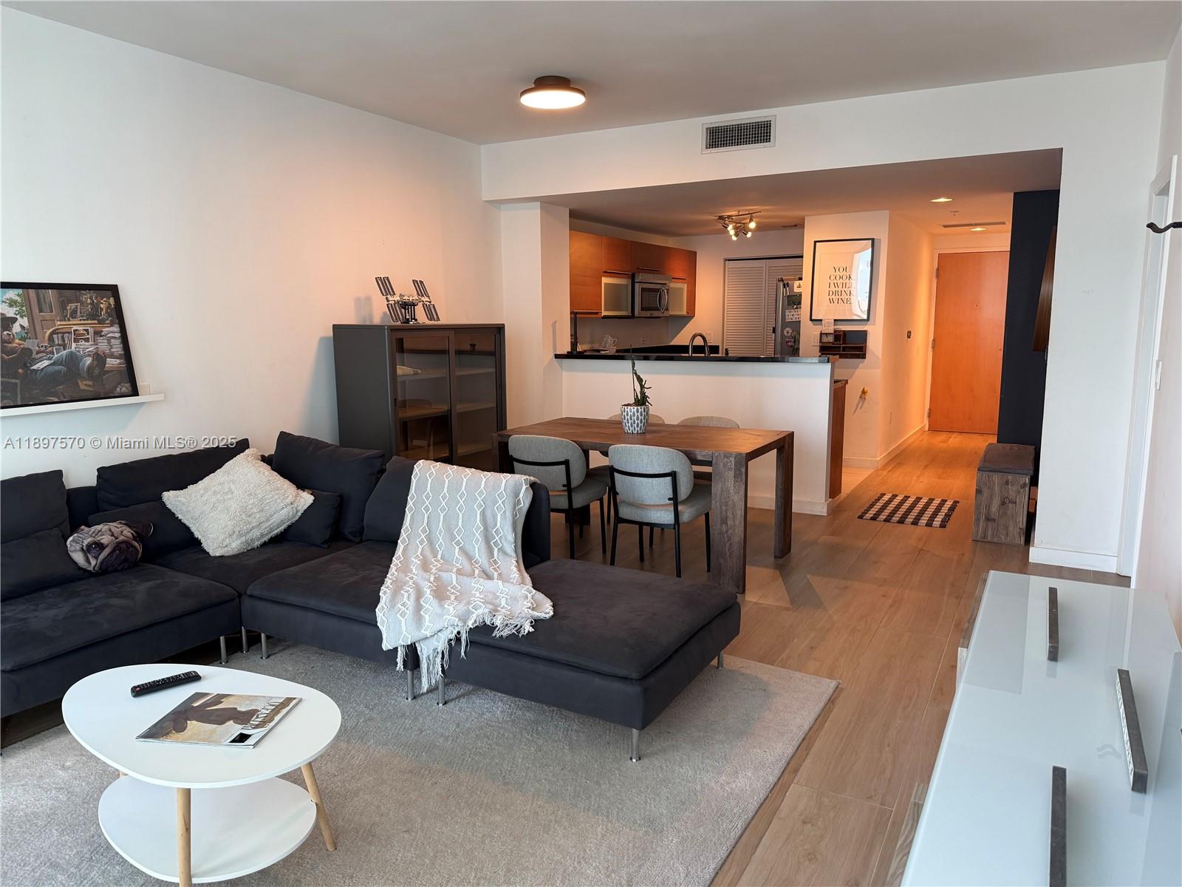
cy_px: 444
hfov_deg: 71.6
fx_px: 820
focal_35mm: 24
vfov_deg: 56.8
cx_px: 591
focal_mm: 6.76
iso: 160
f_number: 1.78
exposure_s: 1/120
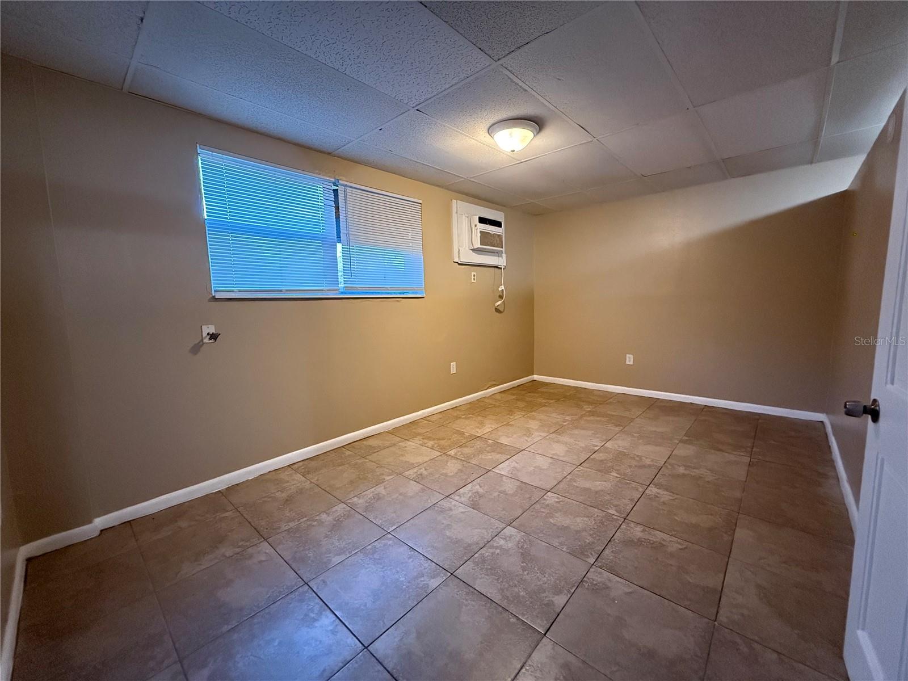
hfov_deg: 102.1
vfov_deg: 85.7
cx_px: 454
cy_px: 340
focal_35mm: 14
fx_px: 367
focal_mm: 2.22
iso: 1250
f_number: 2.2
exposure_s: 1/60
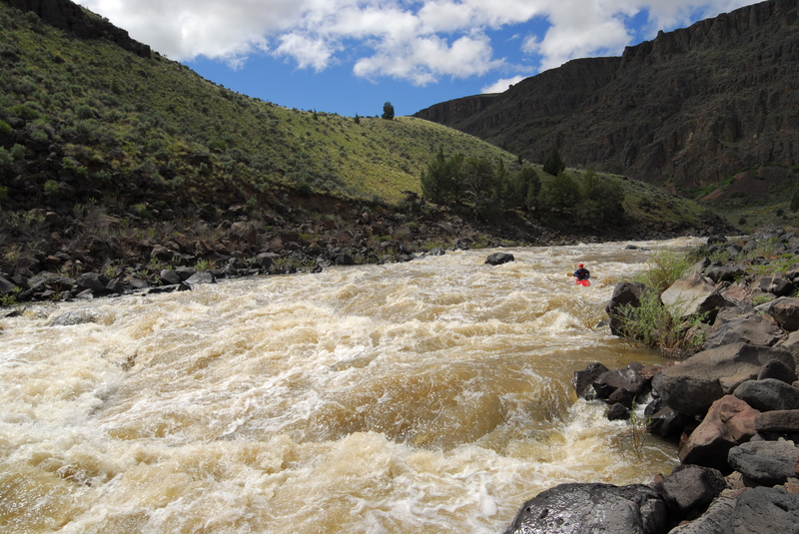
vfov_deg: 59.6
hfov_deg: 81.2
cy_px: 267
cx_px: 400
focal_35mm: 21
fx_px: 466
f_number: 7.1
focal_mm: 14
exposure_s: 1/800
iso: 160
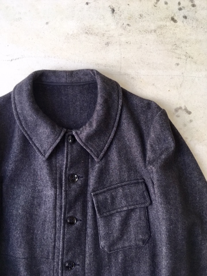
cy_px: 138
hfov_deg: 48.2
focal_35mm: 29
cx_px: 104
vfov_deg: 61.7
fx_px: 231
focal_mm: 4.15
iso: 50
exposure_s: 1/33
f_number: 2.2
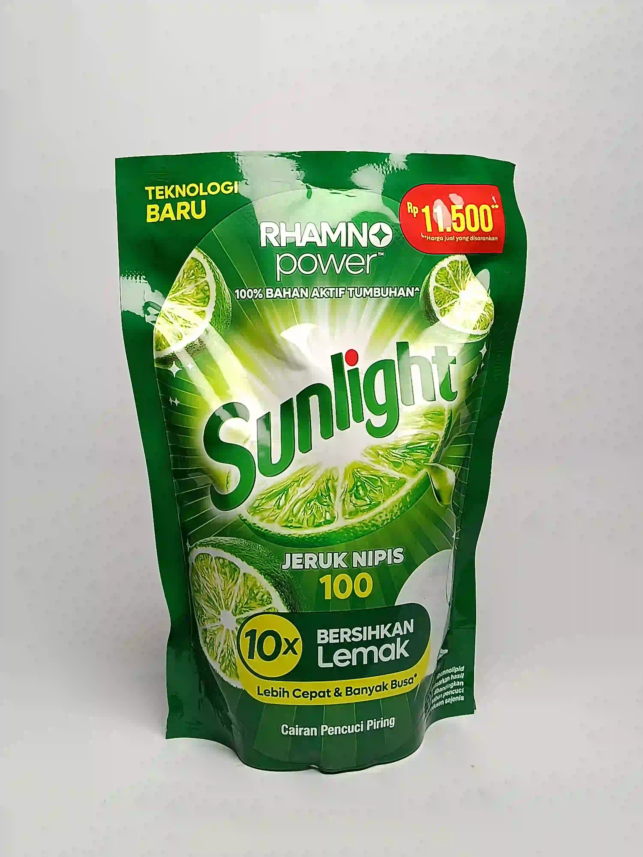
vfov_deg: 42.9
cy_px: 428
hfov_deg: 32.9
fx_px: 1090
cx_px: 322
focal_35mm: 44
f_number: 1.7
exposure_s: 1/100
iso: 86
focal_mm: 5.24
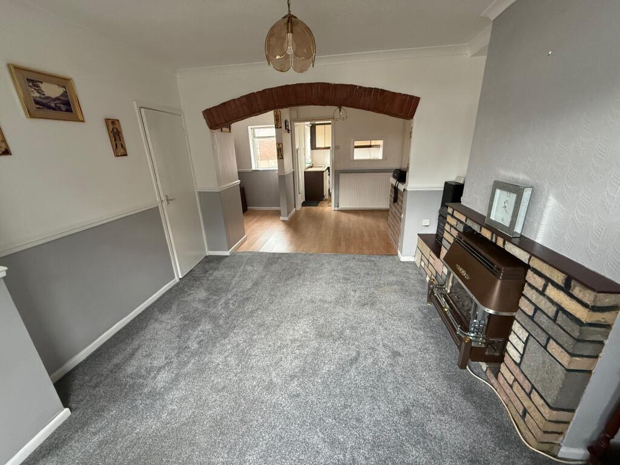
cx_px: 310
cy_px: 232
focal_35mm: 14
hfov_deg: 102.1
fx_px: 251
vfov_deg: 85.7
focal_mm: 2.22
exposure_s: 1/99
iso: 320
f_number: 2.2
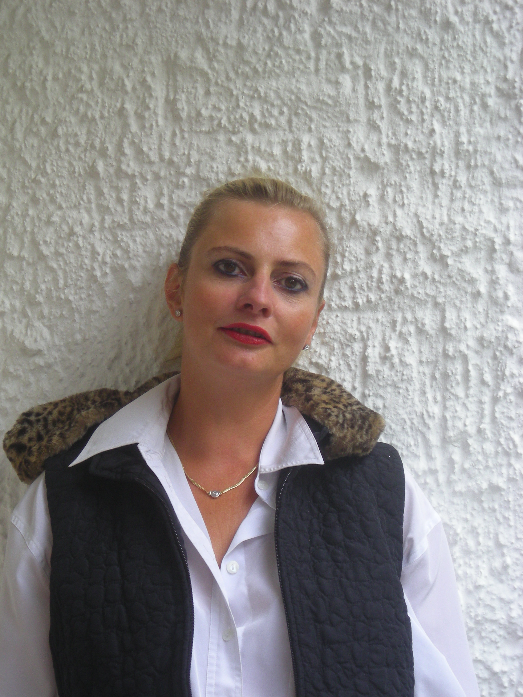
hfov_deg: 14.1
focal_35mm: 105
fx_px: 2115
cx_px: 262
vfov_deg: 18.7
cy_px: 348
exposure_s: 1/59.6
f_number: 4.7
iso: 99
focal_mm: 17.1
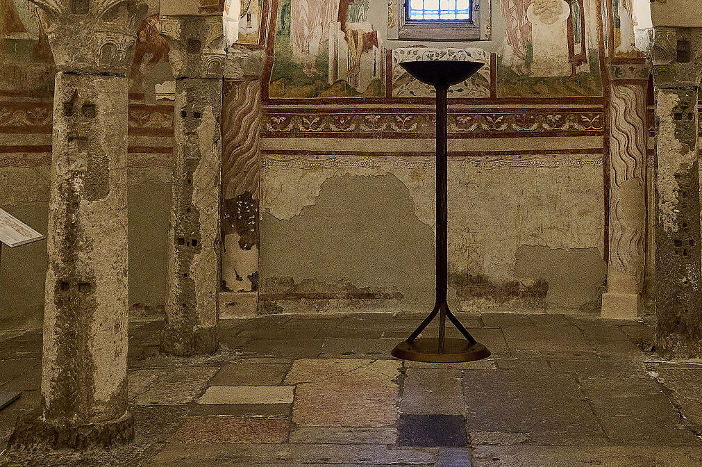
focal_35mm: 57
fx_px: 1110
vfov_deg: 23.3
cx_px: 445
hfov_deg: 34.9
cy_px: 81
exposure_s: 1/25
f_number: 8
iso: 2000
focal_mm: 24
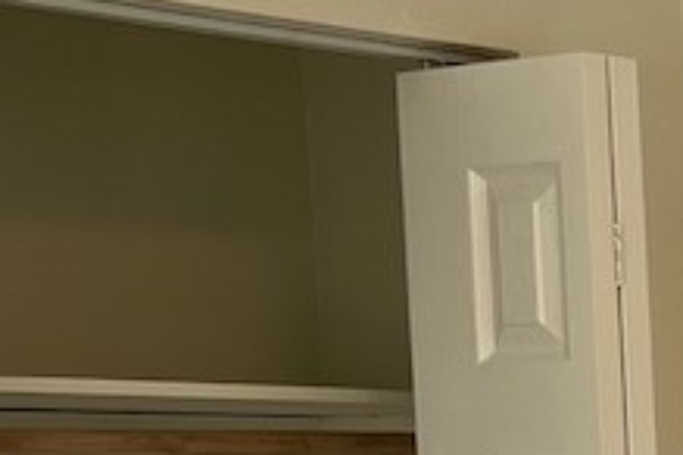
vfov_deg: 8.3
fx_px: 2997
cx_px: 1478
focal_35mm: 158
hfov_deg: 11.4
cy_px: 841
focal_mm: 5.7
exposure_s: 1/121
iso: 50
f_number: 1.5
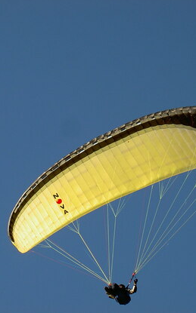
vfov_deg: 14.6
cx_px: 151
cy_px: 156
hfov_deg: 9.1
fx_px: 1223
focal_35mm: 143
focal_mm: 20.6
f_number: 7.6
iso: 100
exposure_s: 1/179
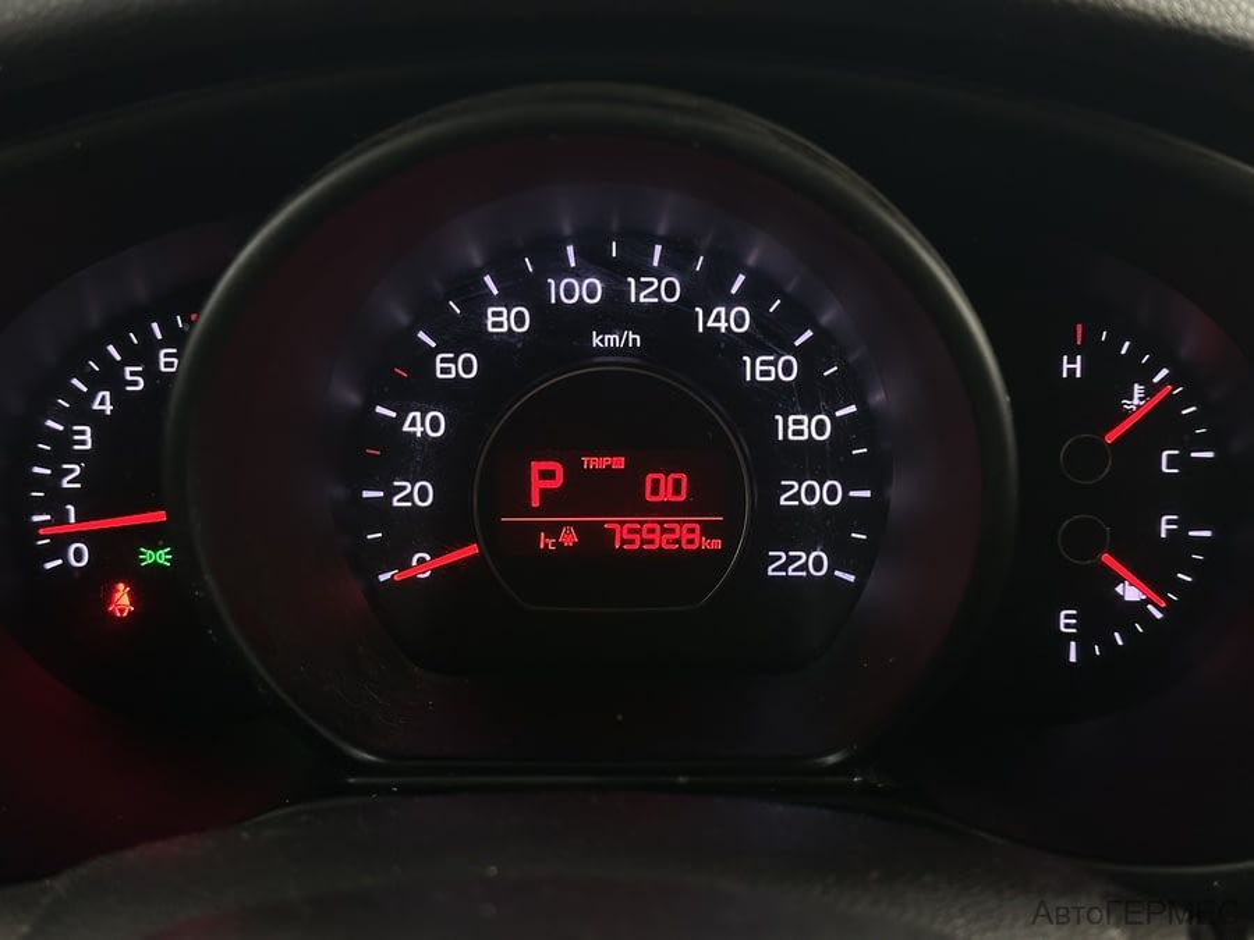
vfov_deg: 30.3
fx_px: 1739
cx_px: 627
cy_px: 470
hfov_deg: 39.7
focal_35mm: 48
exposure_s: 1/33
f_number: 1.78
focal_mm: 6.86
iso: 320
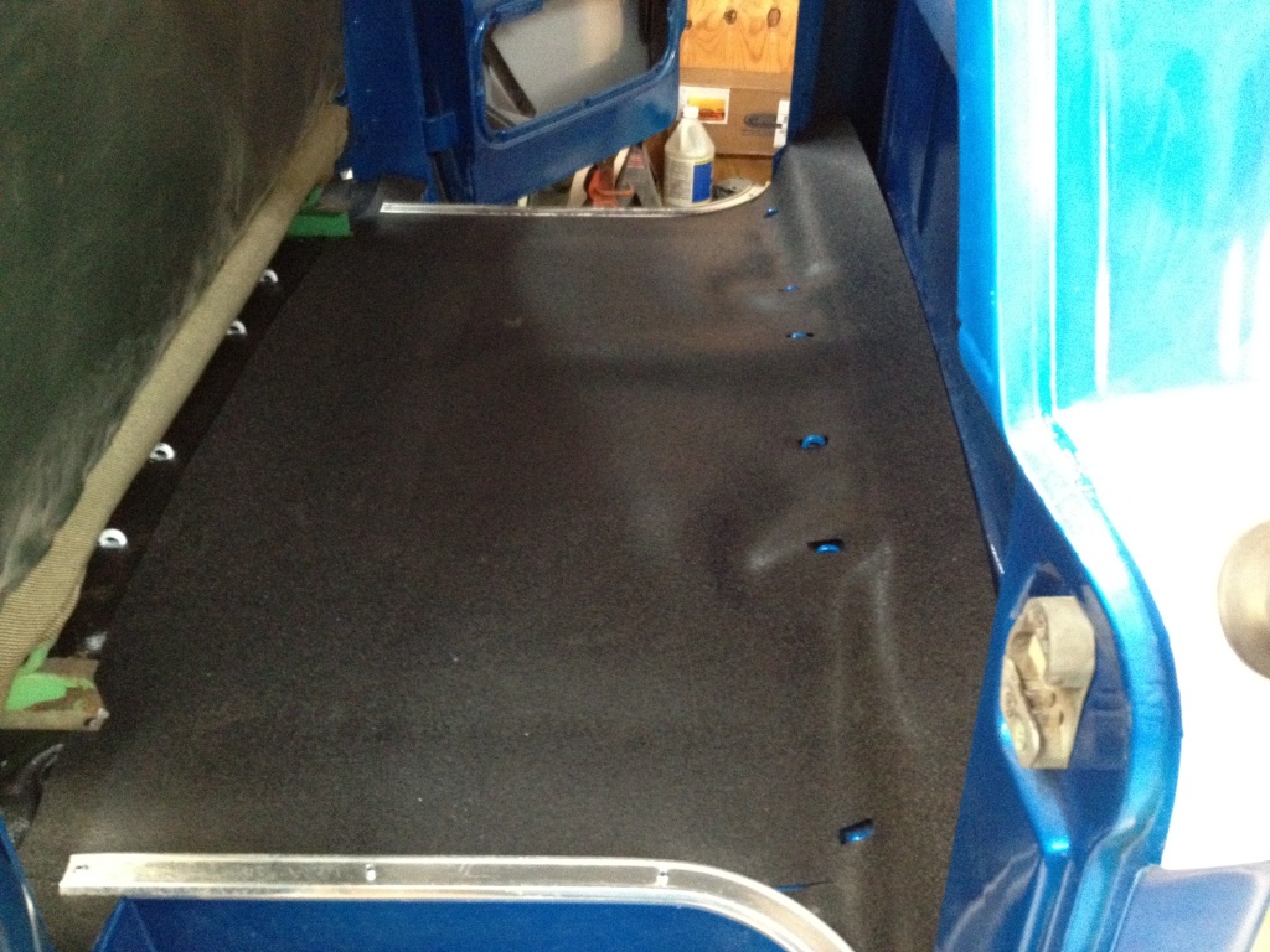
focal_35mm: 35
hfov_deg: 52.6
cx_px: 635
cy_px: 476
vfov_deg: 40.7
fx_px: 1284
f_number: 2.4
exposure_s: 1/15
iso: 640
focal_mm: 4.28
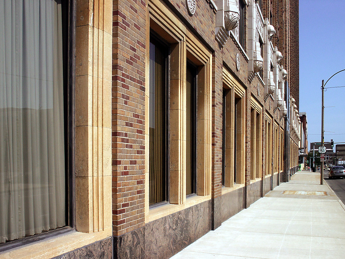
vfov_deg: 40.7
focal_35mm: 35
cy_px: 130
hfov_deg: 52.6
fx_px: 349
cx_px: 172
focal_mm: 7.18
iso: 64
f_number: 6.7
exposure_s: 1/500
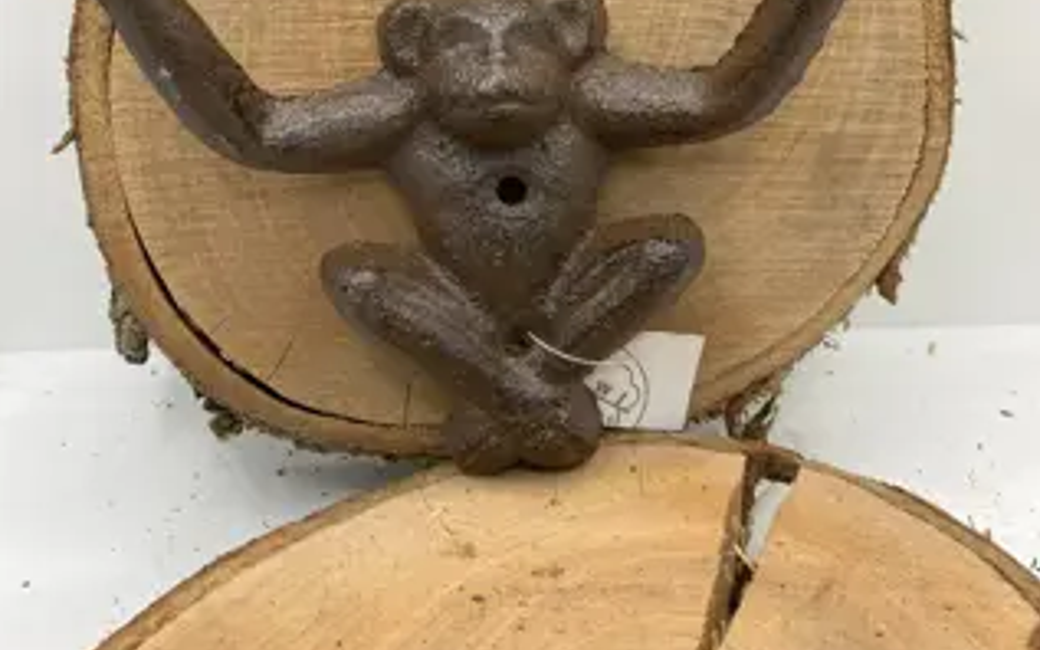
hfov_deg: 49.3
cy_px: 126
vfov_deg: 31.1
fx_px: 1134
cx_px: 518
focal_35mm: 40
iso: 20
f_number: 1.8
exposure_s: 1/190
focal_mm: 3.99
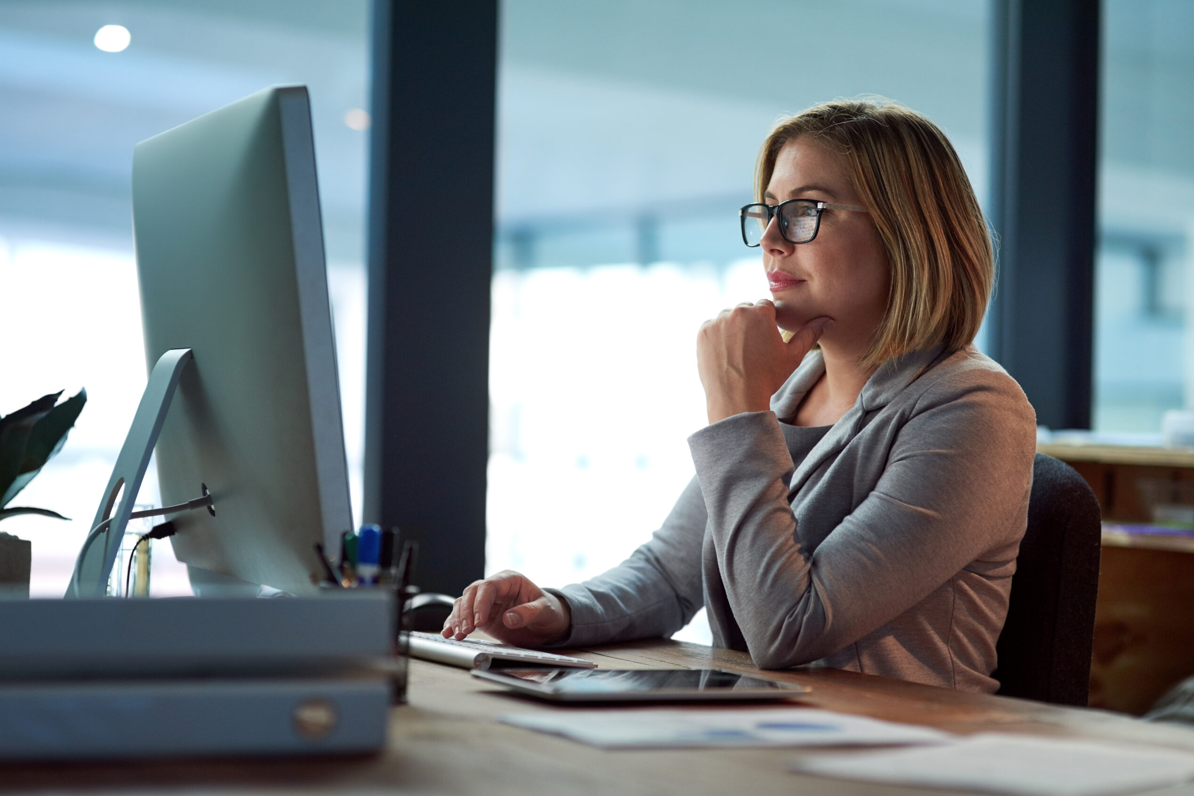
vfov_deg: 15.9
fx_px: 2852
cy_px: 396
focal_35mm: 86
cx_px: 592
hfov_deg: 23.6
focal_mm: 85
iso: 400
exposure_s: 1/100
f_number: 2
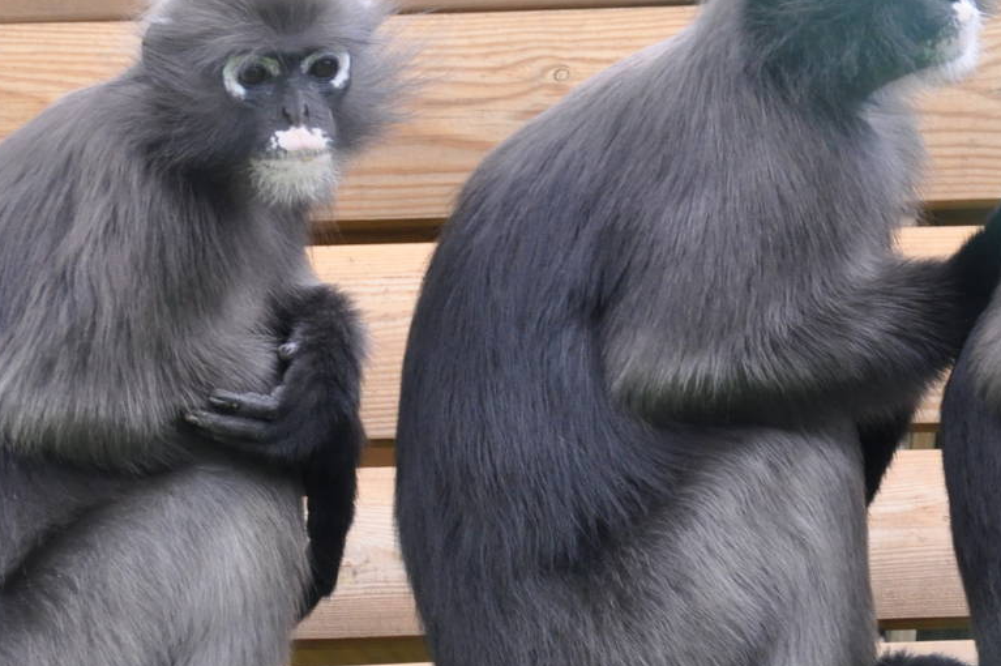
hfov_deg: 4.3
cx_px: 694
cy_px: 259
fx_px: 13475
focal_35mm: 485
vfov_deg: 2.8
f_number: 5.6
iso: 1000
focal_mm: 155
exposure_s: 1/200
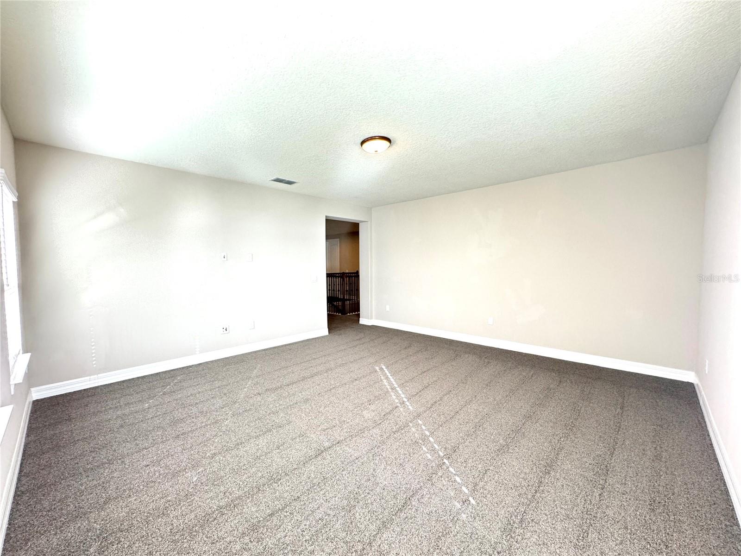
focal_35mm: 14
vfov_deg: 85.7
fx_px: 300
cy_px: 278
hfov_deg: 102.1
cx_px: 370
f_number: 2.2
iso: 200
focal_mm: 2.22
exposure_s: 1/99
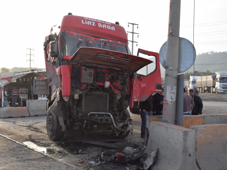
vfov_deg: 33.6
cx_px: 98
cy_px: 85
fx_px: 282
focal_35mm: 43
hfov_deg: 43.7
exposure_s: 1/160
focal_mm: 26
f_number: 6.3
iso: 100
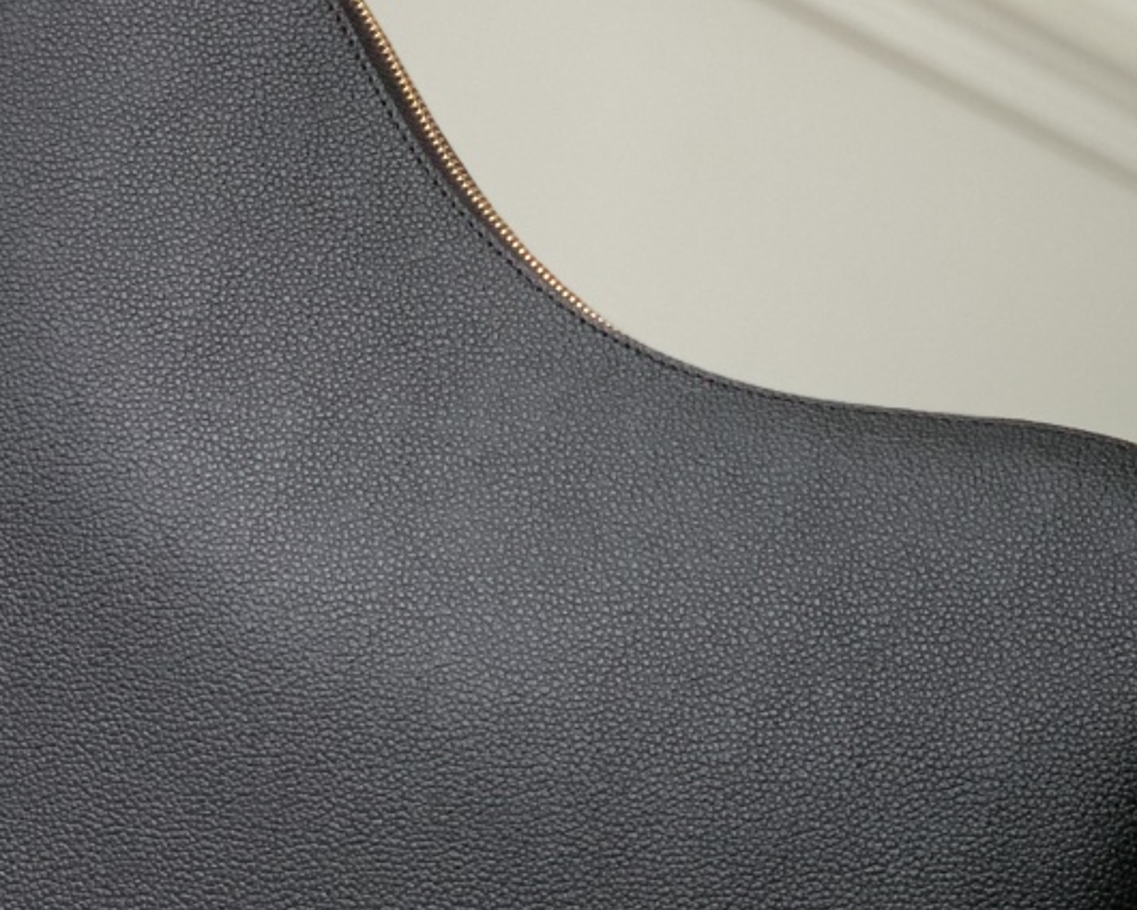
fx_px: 4644
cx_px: 435
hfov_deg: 13.9
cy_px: 238
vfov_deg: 11.2
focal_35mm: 138
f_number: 2.4
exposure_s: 1/64
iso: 125
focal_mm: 6
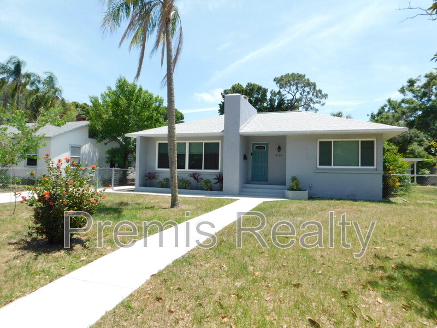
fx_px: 290
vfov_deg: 58.9
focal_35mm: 23
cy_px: 164
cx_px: 218
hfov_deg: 73.9
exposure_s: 1/1000
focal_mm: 4
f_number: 3
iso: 125
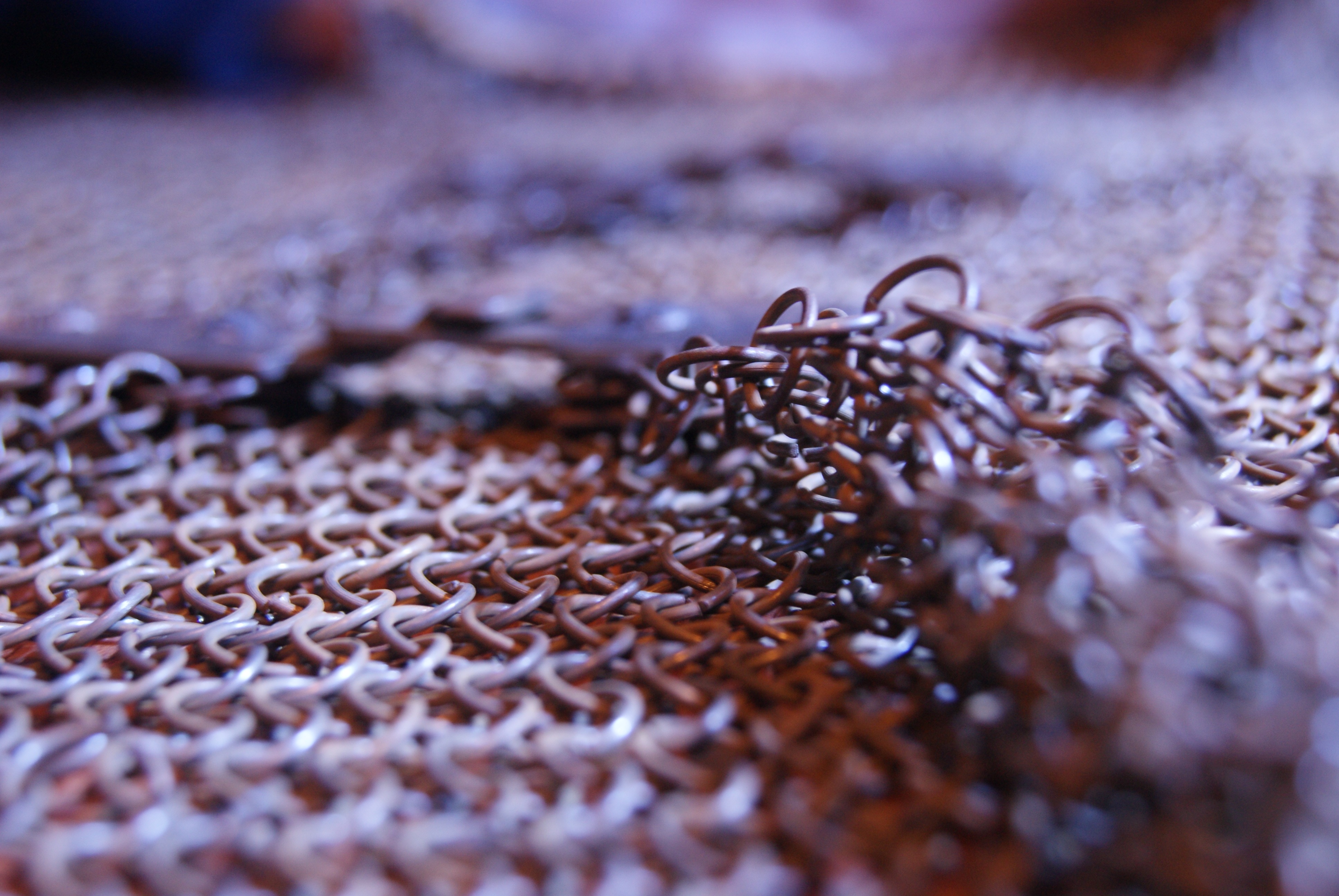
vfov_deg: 18.2
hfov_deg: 27.0
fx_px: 2793
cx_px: 670
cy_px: 448
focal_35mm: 75
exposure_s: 1/5
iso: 400
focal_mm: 50
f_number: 5.6
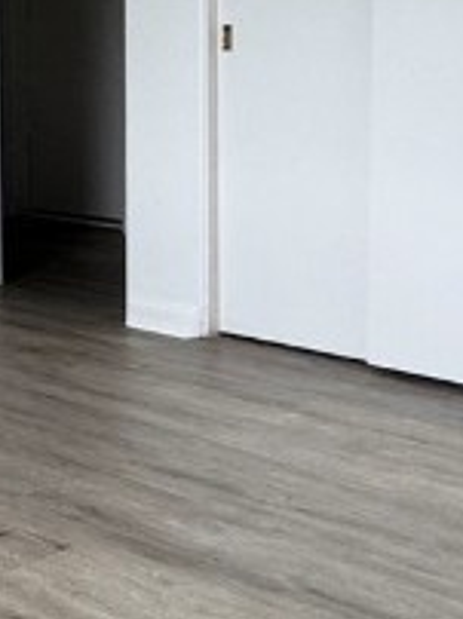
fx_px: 1269
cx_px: 120
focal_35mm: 71
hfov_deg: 20.5
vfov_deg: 27.0
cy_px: 132
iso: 250
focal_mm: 2.22
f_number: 2.2
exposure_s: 1/99
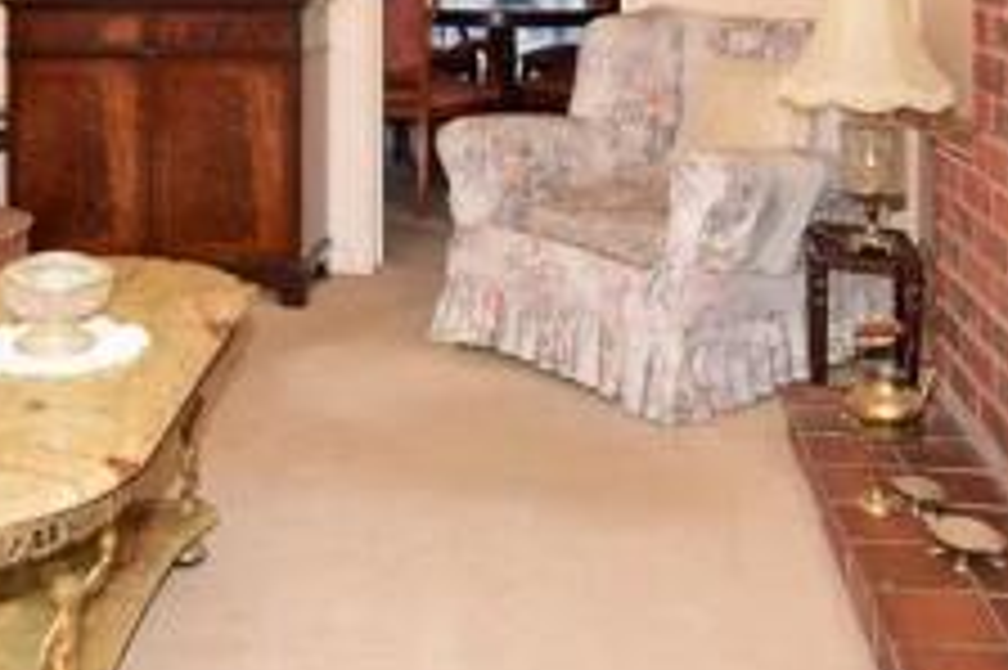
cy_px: -74
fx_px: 1231
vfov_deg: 27.7
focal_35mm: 44
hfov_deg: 43.8
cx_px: 324
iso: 400
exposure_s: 1/160
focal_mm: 10
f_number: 6.3
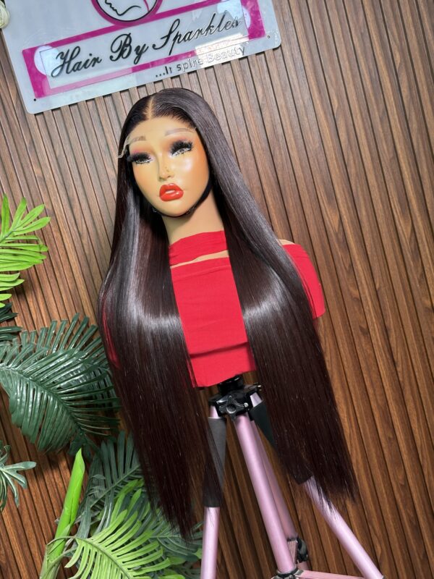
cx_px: 217
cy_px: 290
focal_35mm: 48
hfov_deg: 30.3
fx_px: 802
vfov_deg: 39.7
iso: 64
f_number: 1.78
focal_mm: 6.86
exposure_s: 1/100
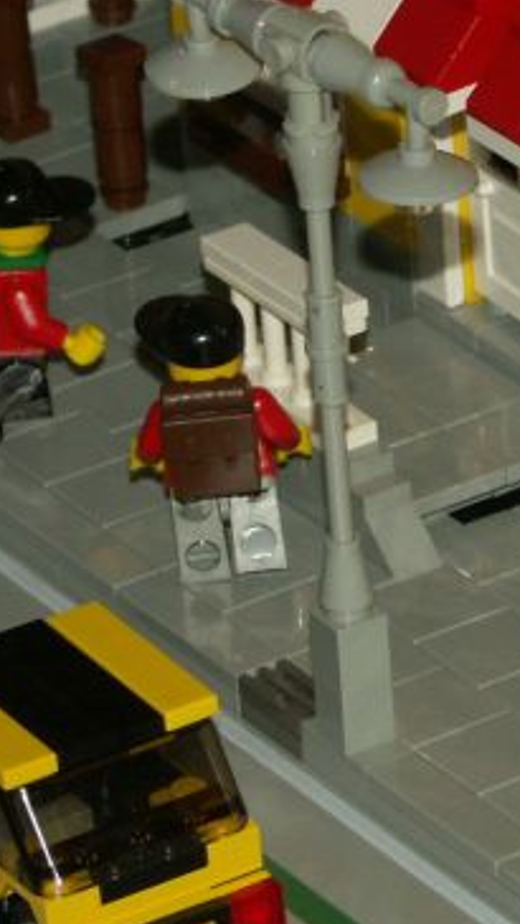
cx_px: 556
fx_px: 8547
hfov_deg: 3.5
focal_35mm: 349
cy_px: 630
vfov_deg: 6.2
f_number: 5.6
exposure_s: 1/100
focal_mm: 29.26
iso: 200
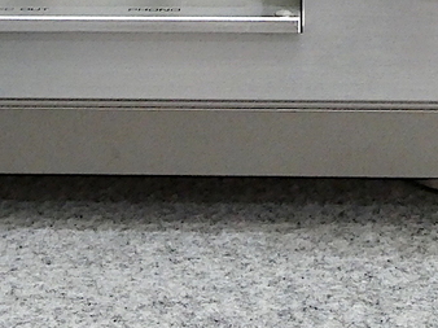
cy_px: -86
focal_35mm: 125
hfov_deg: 15.8
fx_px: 1581
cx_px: 210
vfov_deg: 11.6
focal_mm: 7.8
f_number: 6.3
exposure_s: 1/80
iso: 1000
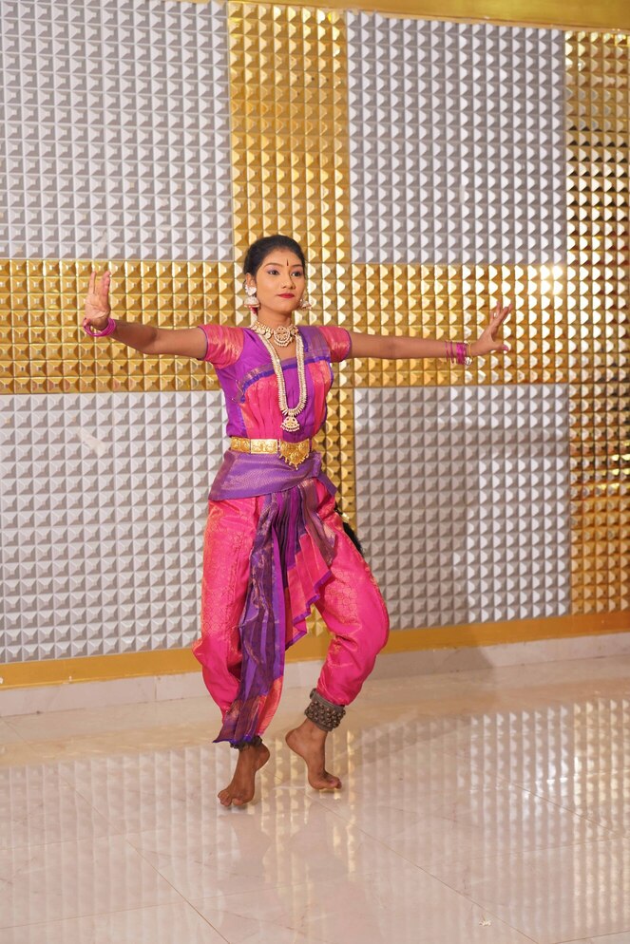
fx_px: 1496
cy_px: 472
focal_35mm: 57
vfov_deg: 35.0
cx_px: 315
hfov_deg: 23.8
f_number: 4
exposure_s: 1/320
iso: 800
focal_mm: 57
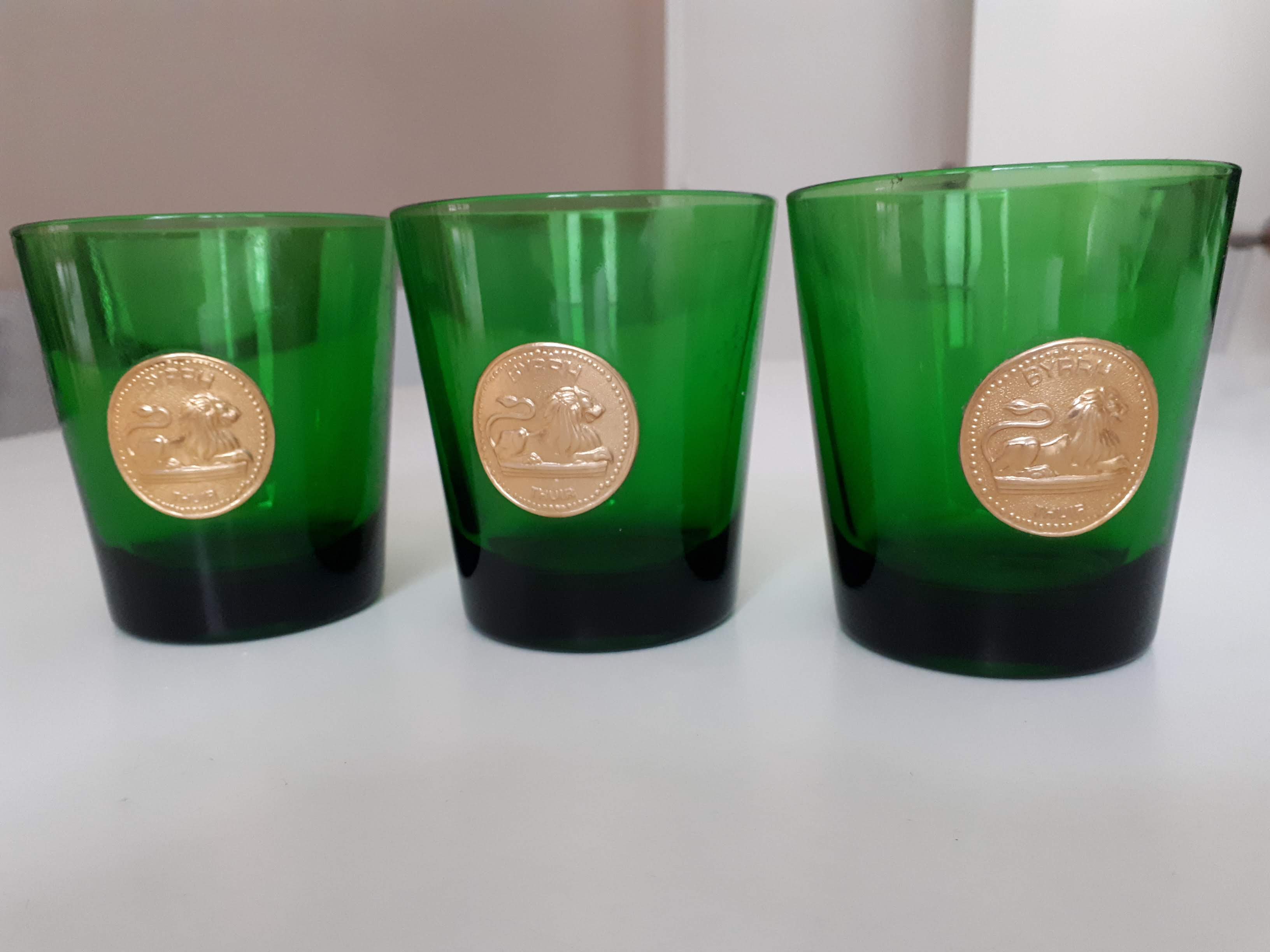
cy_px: 476
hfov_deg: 65.3
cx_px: 635
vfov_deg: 51.4
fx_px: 991
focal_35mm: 27
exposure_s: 1/17
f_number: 1.9
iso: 400
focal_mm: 3.6
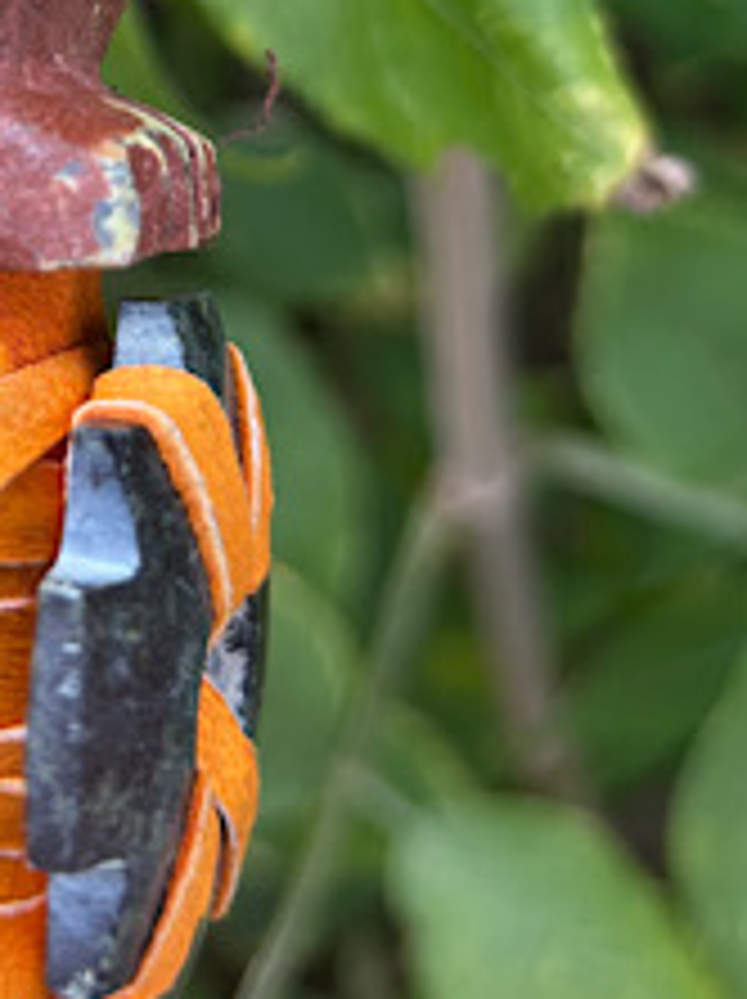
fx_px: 1874
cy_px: -70
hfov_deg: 21.6
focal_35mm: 65
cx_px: -22
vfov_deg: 27.6
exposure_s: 1/371
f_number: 1.5
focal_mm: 5.7
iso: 50
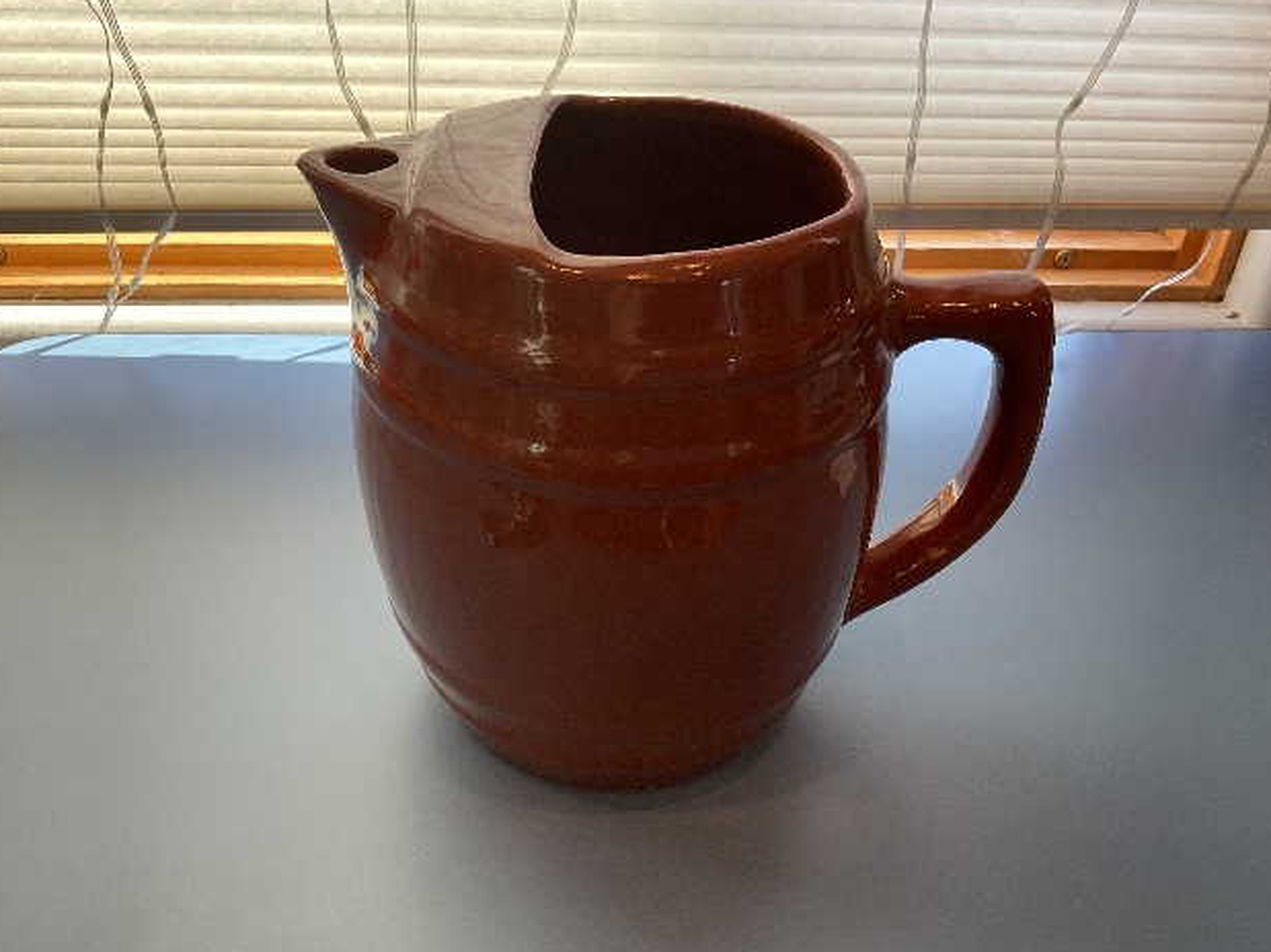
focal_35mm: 30
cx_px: 643
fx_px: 1101
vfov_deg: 46.8
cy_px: 482
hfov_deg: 60.0
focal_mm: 3
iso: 40
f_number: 1.8
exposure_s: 1/60
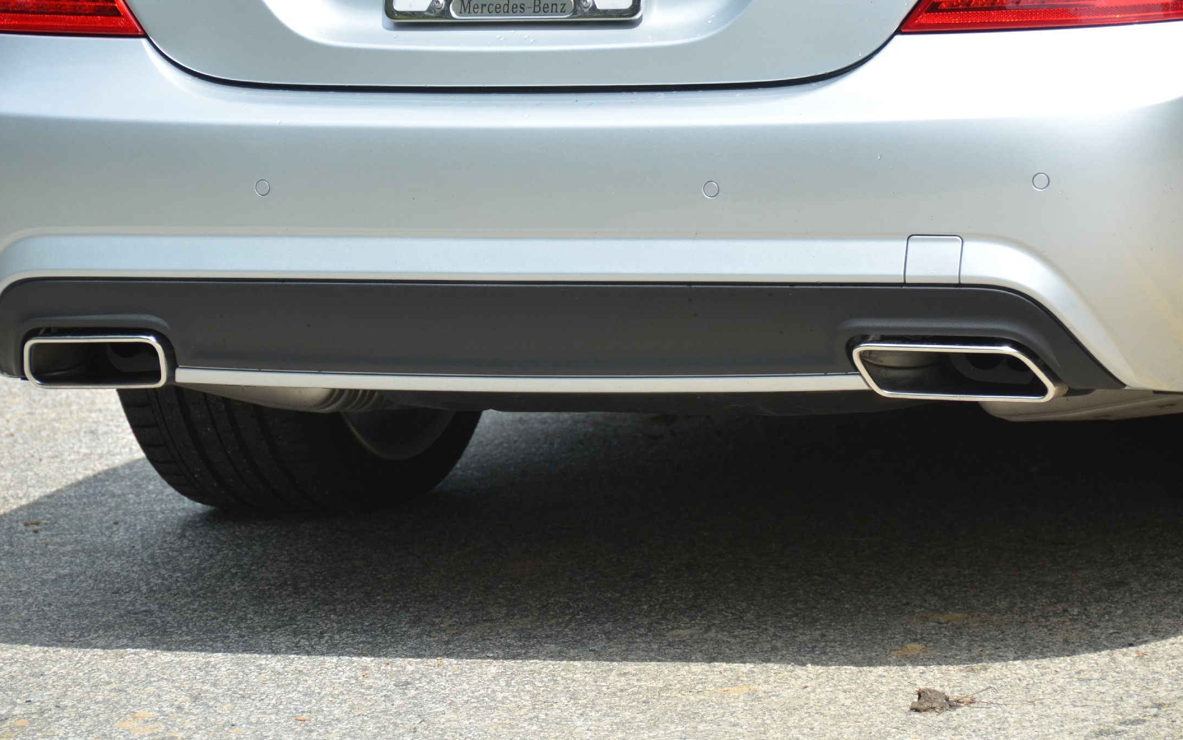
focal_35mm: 264
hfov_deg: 7.9
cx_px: 593
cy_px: 295
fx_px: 8513
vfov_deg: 5.0
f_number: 5.6
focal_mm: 150
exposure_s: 1/1250
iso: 400
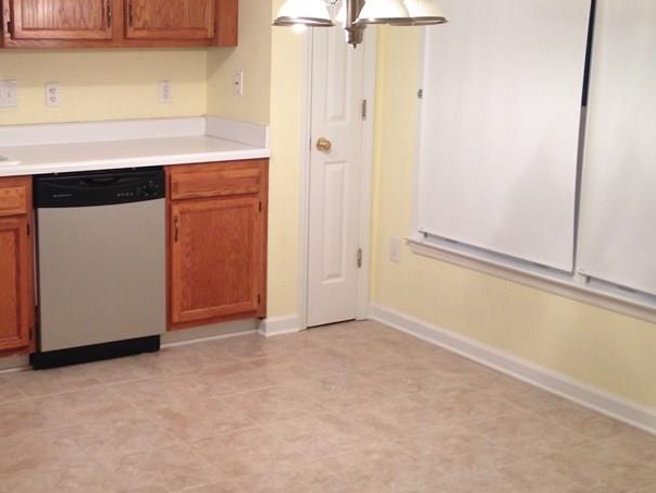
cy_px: 218
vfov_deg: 26.1
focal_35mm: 56
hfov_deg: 34.0
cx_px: 208
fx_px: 1062
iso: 100
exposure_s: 1/20
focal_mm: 4.12
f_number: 2.4
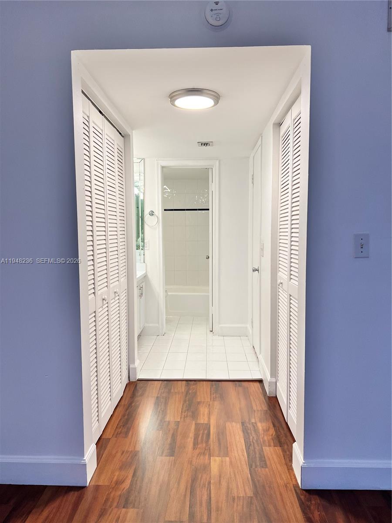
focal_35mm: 26
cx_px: 196
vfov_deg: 67.3
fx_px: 393
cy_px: 262
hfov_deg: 53.1
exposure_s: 1/120
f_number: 1.5
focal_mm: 5.7
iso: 80
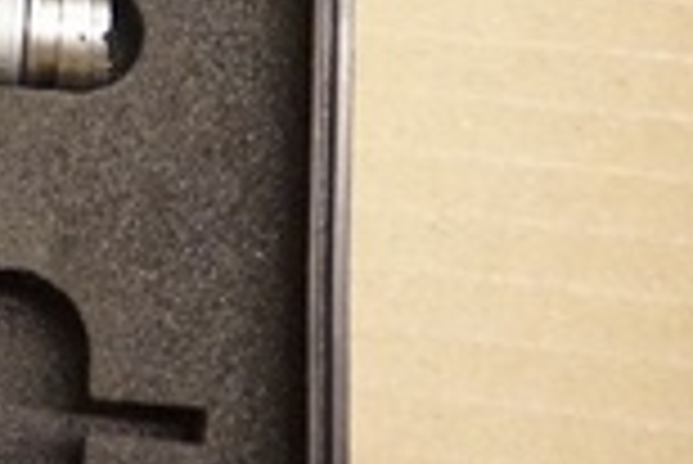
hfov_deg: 15.5
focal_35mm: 112
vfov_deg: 11.6
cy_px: -270
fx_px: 2158
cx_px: -576
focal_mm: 16
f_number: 3.5
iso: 3200
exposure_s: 1/50
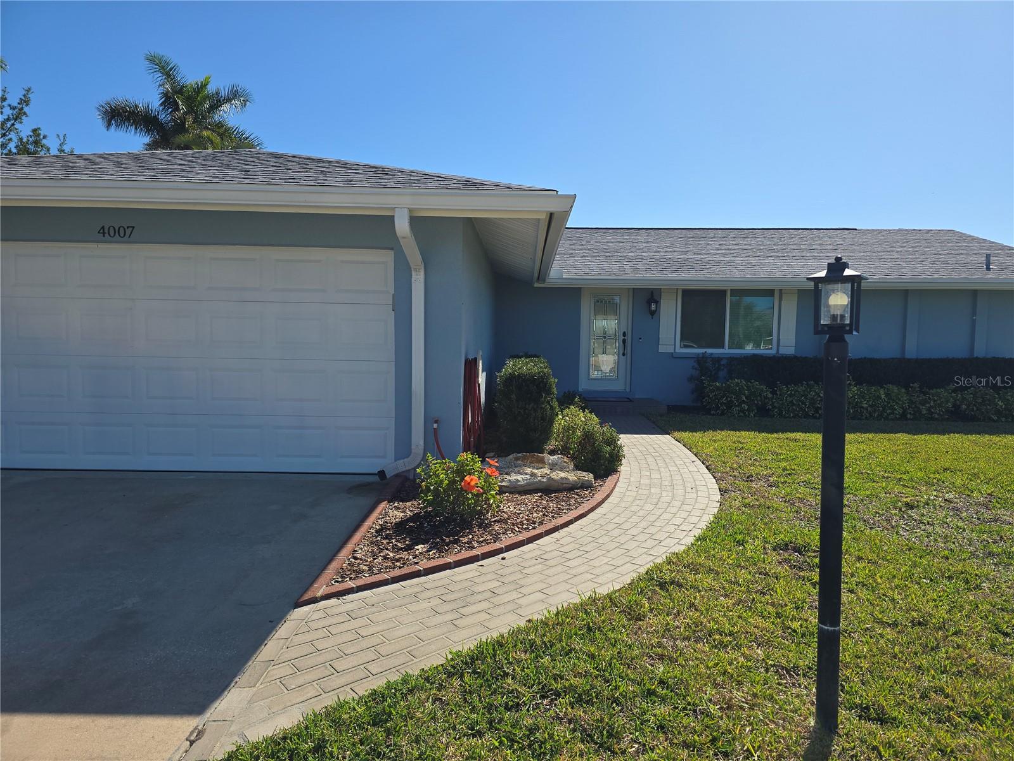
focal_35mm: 23
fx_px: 674
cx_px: 507
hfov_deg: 73.9
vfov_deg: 58.9
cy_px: 380
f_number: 1.7
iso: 12
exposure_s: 1/981
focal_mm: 6.3
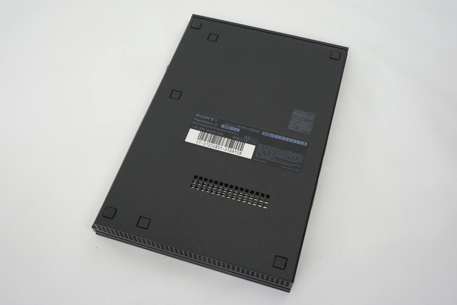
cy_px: 152
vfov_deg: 36.9
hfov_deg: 53.1
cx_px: 228
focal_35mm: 36
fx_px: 457
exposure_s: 1/30
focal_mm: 24
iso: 1600
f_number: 11
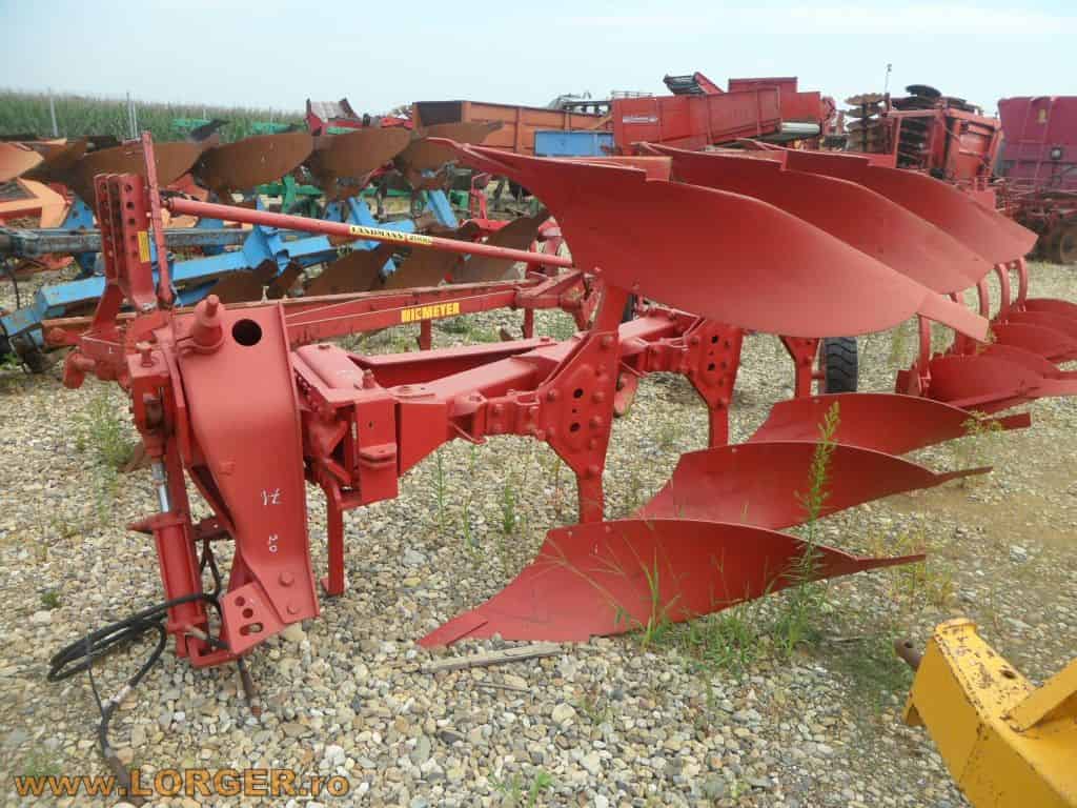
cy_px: 404
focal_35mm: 27
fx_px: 840
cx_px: 538
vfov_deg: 51.4
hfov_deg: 65.3
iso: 80
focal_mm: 4.9
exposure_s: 1/500
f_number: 3.5
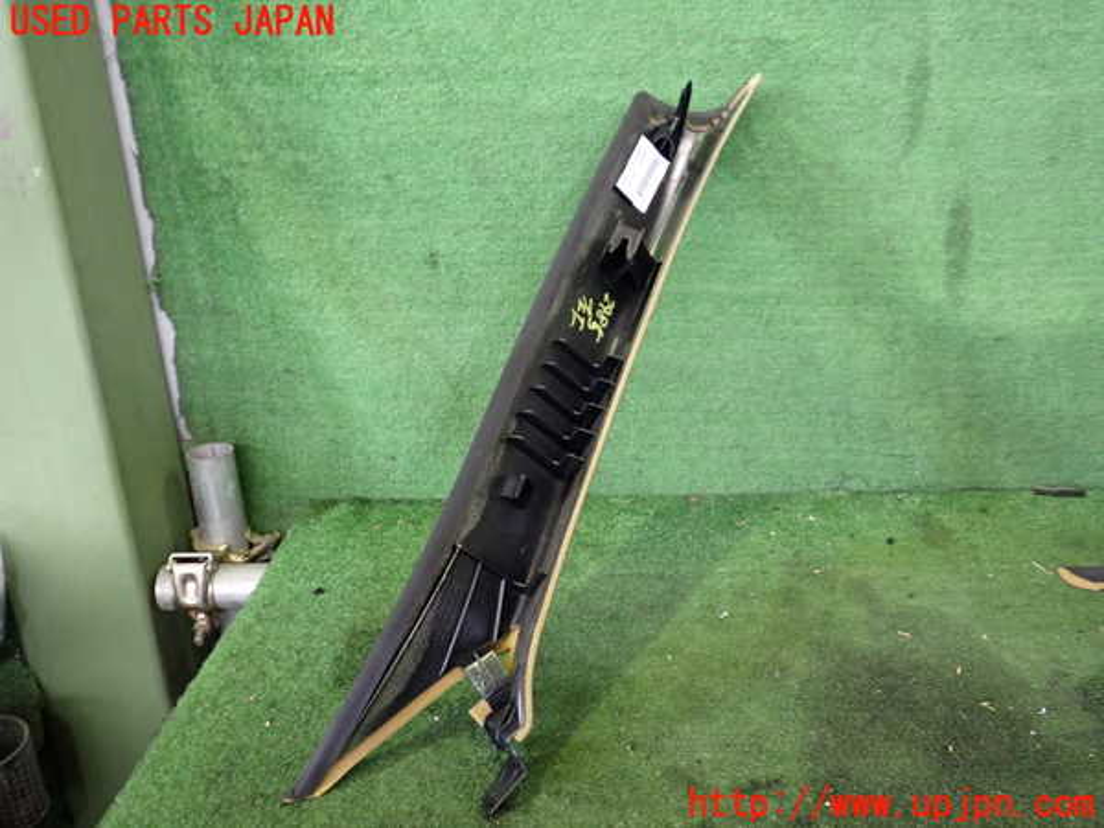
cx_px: 552
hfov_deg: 60.0
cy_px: 414
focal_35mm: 30
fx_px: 957
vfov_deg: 46.8
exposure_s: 1/30
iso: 400
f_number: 2.3
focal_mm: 5.4
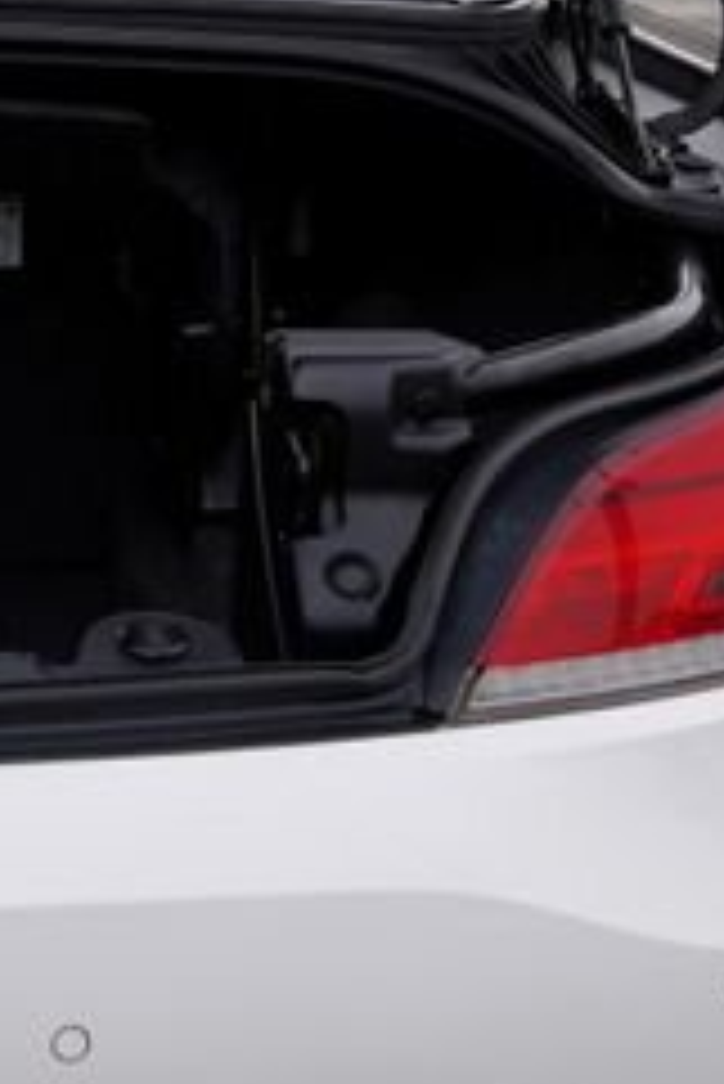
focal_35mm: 102
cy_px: 387
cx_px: -405
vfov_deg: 20.0
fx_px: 3072
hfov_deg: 12.7
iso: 100
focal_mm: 24
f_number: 5.6
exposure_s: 1/160
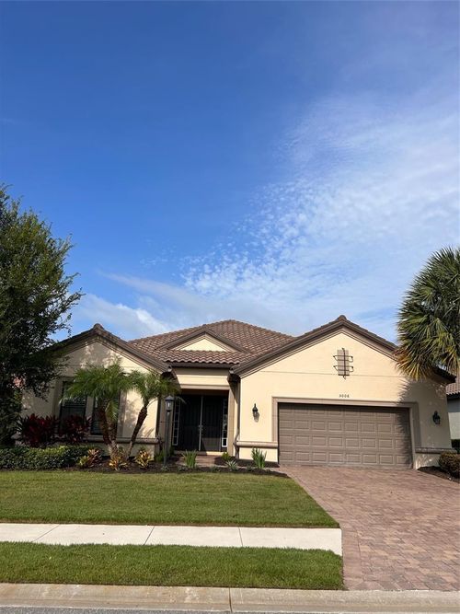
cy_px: 307
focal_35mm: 26
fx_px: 461
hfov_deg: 53.0
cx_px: 230
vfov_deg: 67.3
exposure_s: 1/5882
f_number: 1.5
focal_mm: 5.7
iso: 50
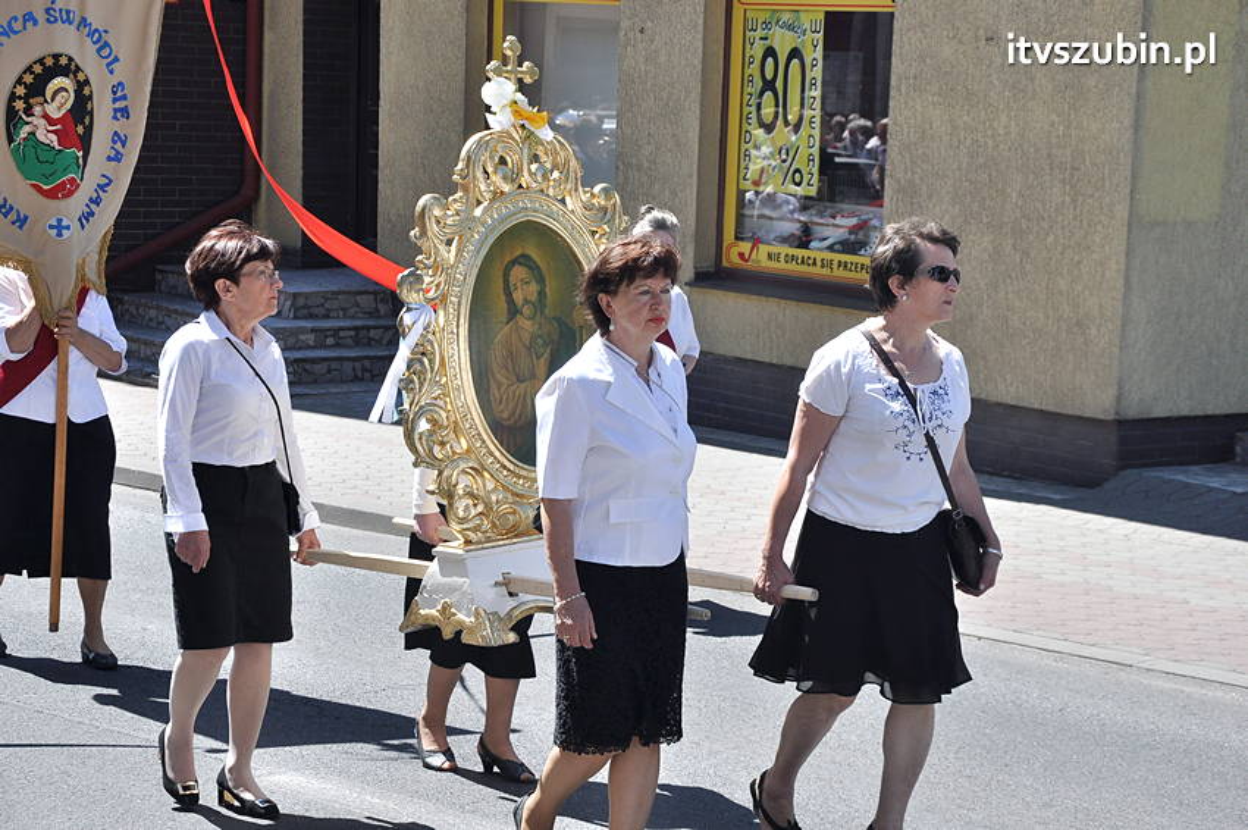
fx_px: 3013
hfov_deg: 23.4
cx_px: 624
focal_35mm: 87
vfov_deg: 15.7
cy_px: 415
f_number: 7.1
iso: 400
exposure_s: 1/800
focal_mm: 58
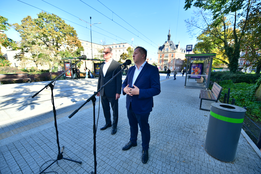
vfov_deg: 81.2
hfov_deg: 104.3
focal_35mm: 14
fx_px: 101
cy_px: 87
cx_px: 130
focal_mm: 14
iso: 100
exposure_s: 1/640
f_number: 3.2
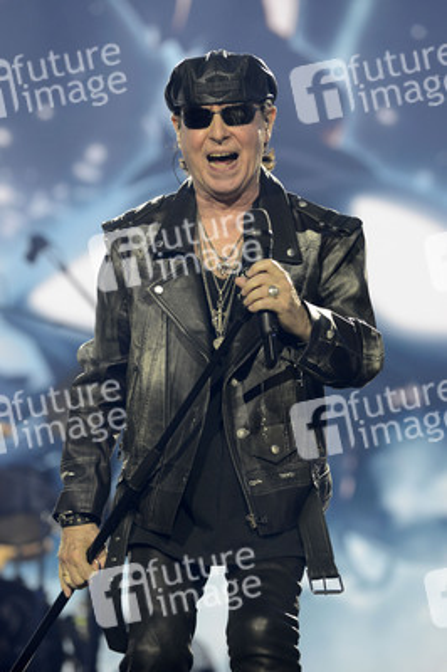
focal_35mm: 150
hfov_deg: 9.1
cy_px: 336
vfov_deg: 13.7
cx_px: 224
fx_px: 2798
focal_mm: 150
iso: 1250
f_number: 4.5
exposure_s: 1/640
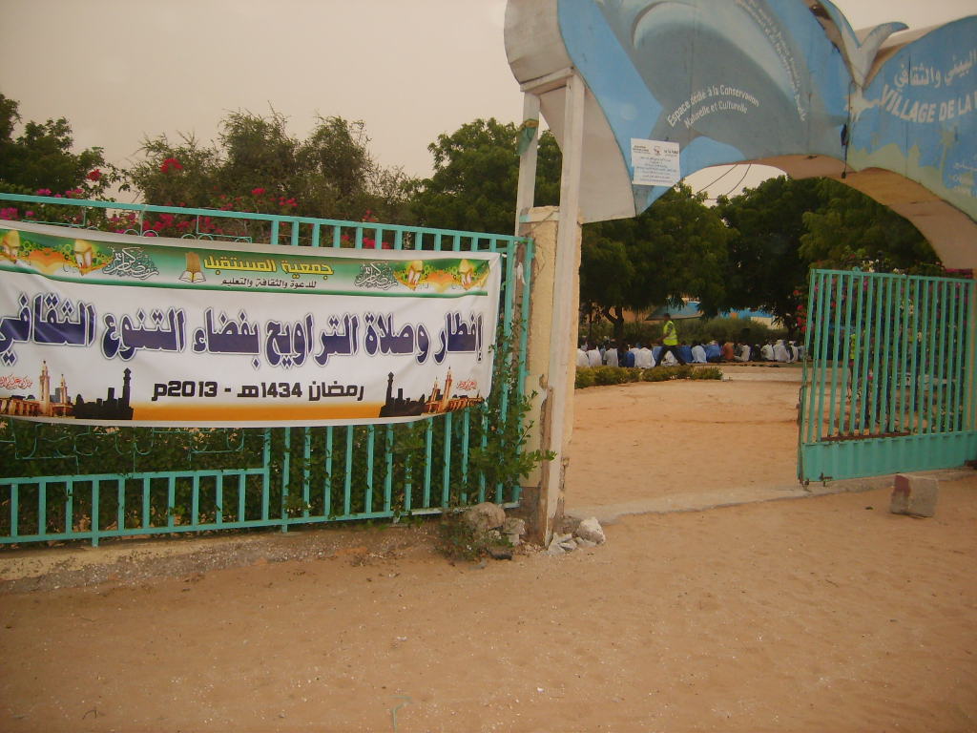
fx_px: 988
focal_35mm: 35
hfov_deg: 52.6
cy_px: 366
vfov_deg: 40.7
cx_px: 488
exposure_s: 1/30
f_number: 2.8
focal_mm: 5.8
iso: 133
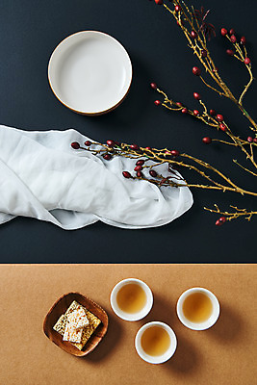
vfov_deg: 39.6
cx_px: 128
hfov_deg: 27.0
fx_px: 535
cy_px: 192
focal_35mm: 50
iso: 100
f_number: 16
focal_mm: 50
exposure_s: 1/125
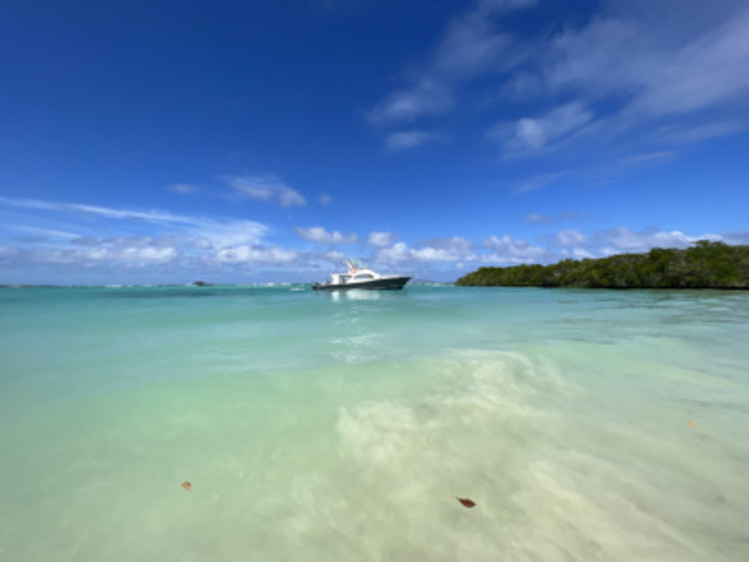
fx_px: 281
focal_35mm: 13
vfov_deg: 89.9
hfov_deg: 106.2
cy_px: 281
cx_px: 374
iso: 32
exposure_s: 1/3040
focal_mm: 1.57
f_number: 1.8
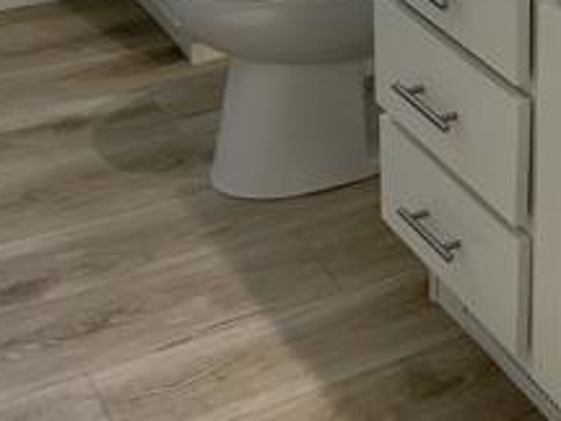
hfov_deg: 21.4
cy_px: -16
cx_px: 649
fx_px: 1394
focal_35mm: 86
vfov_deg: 16.7
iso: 64
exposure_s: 1/60
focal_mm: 3
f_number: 1.8
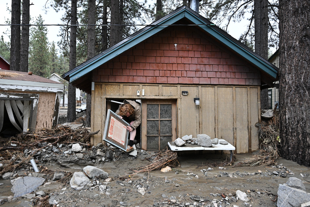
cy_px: 104
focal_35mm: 24
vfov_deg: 53.1
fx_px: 207
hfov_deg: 73.7
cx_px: 155
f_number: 5.6
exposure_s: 1/1250
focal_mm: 24
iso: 2500
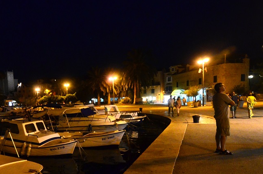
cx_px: 85
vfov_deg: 45.5
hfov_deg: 63.7
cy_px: 116
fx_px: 204
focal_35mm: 28
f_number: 5.6
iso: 3200
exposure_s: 1/30
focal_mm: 12
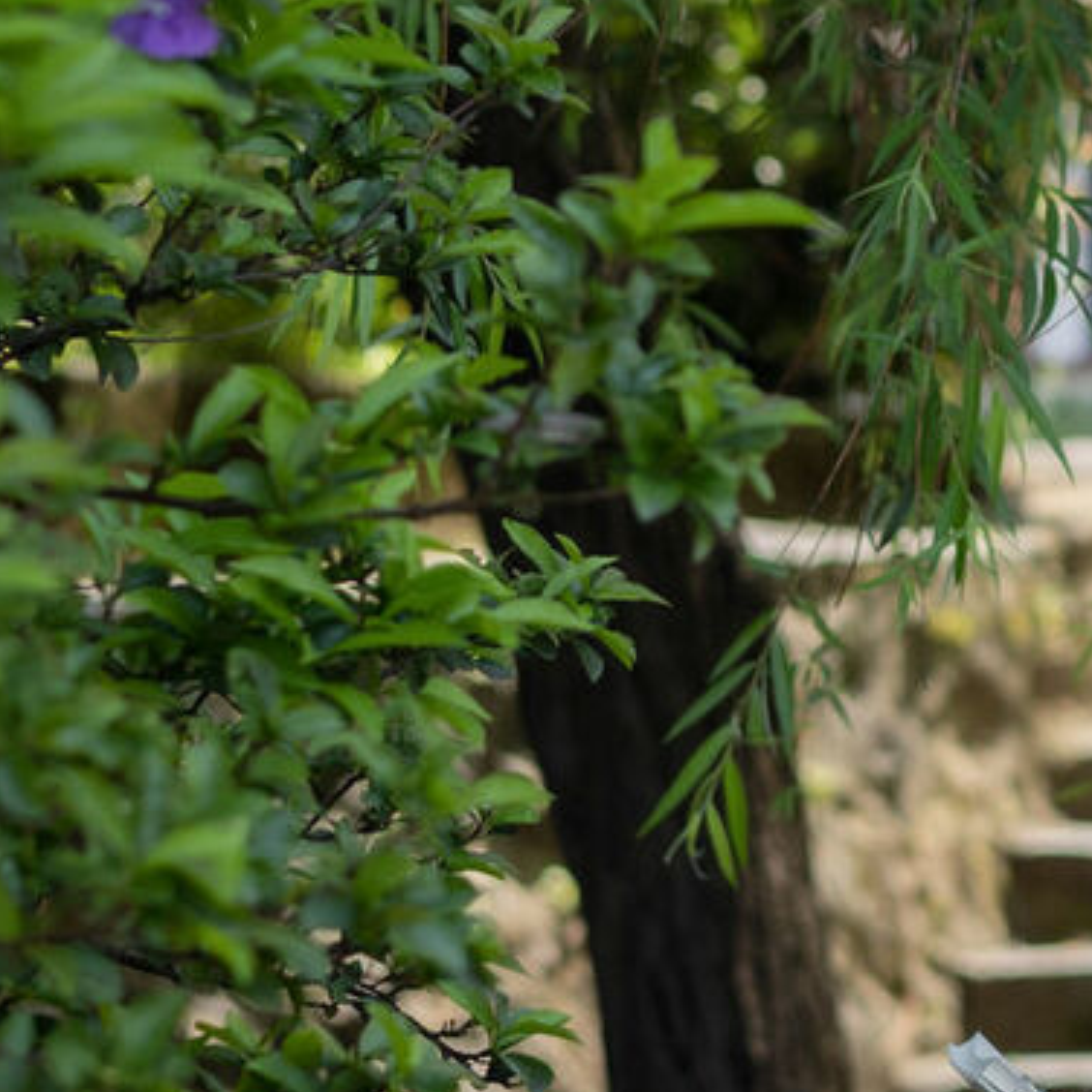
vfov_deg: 9.8
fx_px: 6353
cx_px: 1255
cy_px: 379
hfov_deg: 9.7
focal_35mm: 178
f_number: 2.8
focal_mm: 50
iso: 125
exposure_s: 1/320
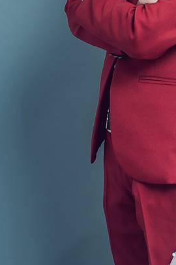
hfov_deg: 8.9
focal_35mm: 151
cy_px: 242
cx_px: 253
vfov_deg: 13.5
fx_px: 1109
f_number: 9
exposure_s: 1/160
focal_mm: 34
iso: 100
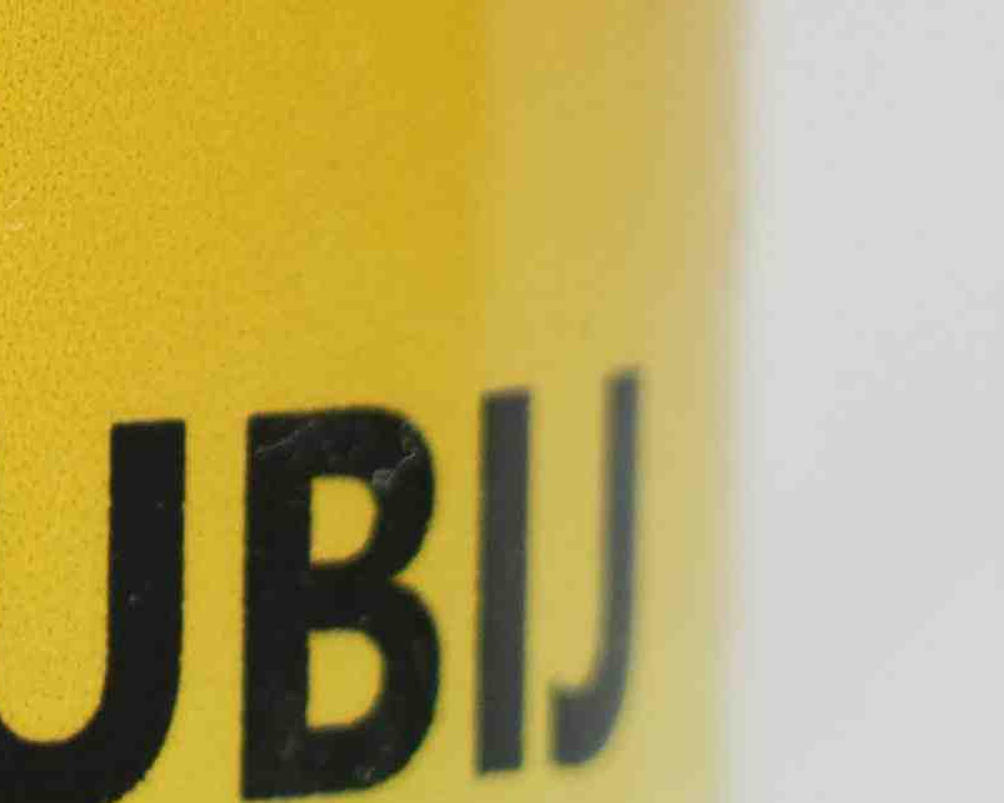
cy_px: -450
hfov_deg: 2.2
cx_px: -455
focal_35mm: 860
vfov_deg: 1.8
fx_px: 25548
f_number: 5.6
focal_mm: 105
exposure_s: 1/100
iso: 640
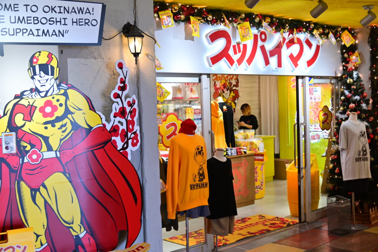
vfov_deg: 28.0
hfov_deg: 41.1
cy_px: 126
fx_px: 504
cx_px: 189
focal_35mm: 48
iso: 320
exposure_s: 1/50
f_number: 4
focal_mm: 48
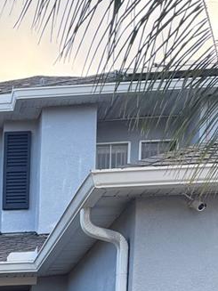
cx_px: -170
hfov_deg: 14.7
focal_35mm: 88
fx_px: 739
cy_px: 521
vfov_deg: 17.9
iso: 100
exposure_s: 1/407
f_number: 1.78
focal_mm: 6.76
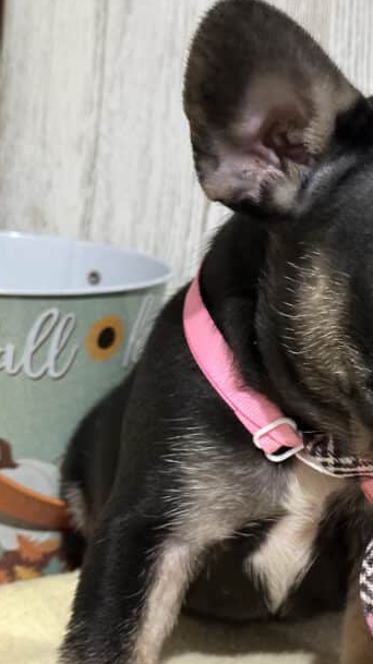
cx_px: 408
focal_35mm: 88
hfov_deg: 13.5
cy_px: 415
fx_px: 1549
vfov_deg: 24.1
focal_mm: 6.86
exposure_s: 1/30
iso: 500
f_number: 1.78
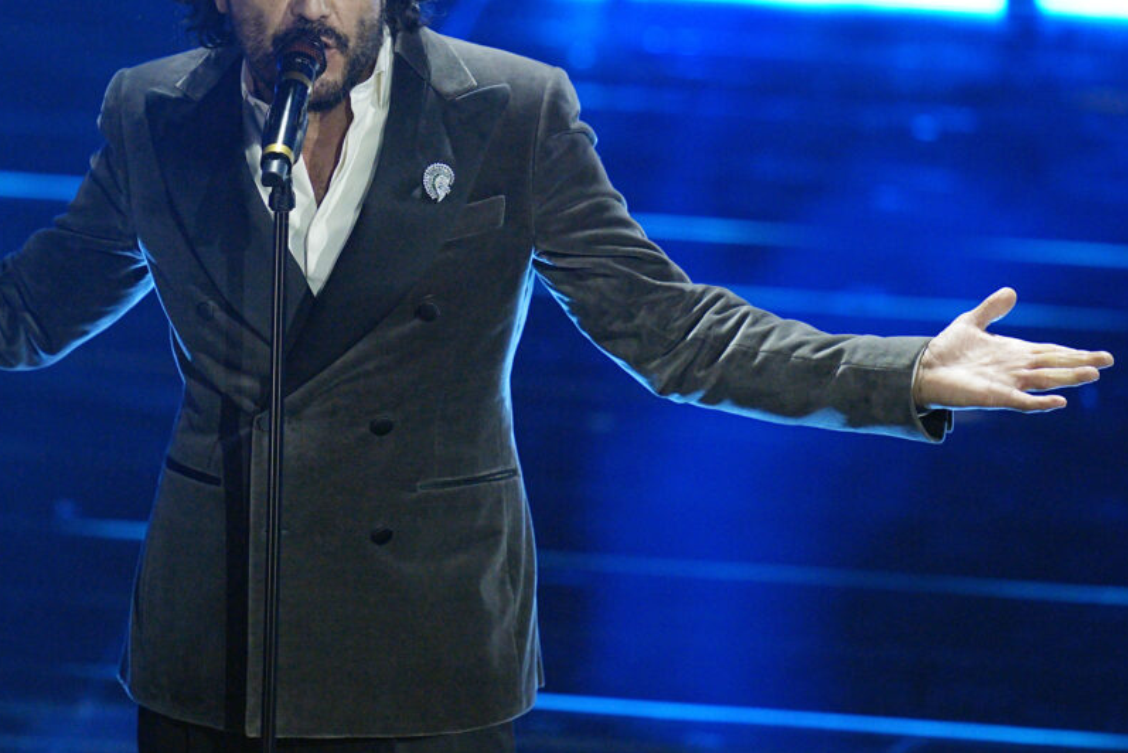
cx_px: 354
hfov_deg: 3.4
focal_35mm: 602
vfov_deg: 2.3
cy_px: 294
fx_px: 18868
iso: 4000
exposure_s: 1/500
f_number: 3.2
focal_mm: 400
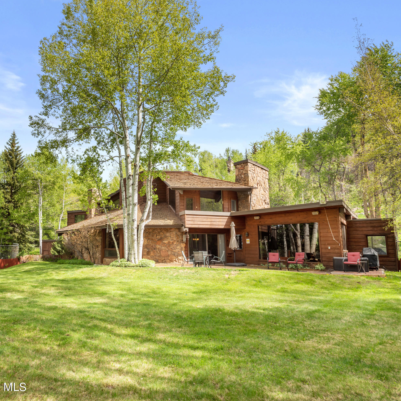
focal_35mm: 22
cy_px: 201
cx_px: 121
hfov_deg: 67.0
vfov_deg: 69.6
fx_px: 288
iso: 100
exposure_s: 1/200
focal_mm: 17
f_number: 7.1
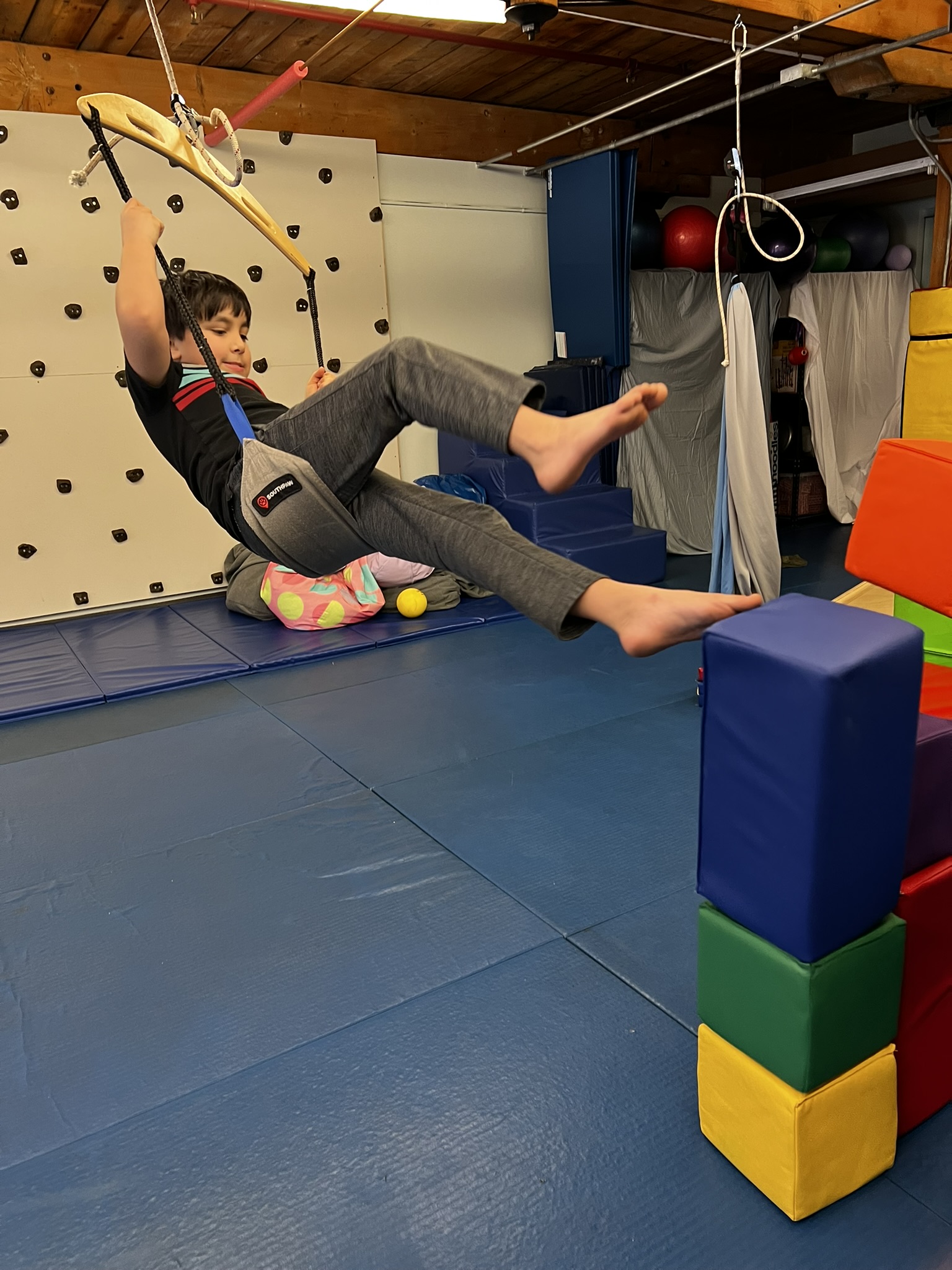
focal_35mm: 26
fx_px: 953
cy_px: 635
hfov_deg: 53.1
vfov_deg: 67.3
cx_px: 476
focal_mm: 5.7
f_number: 1.5
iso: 200
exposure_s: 1/60
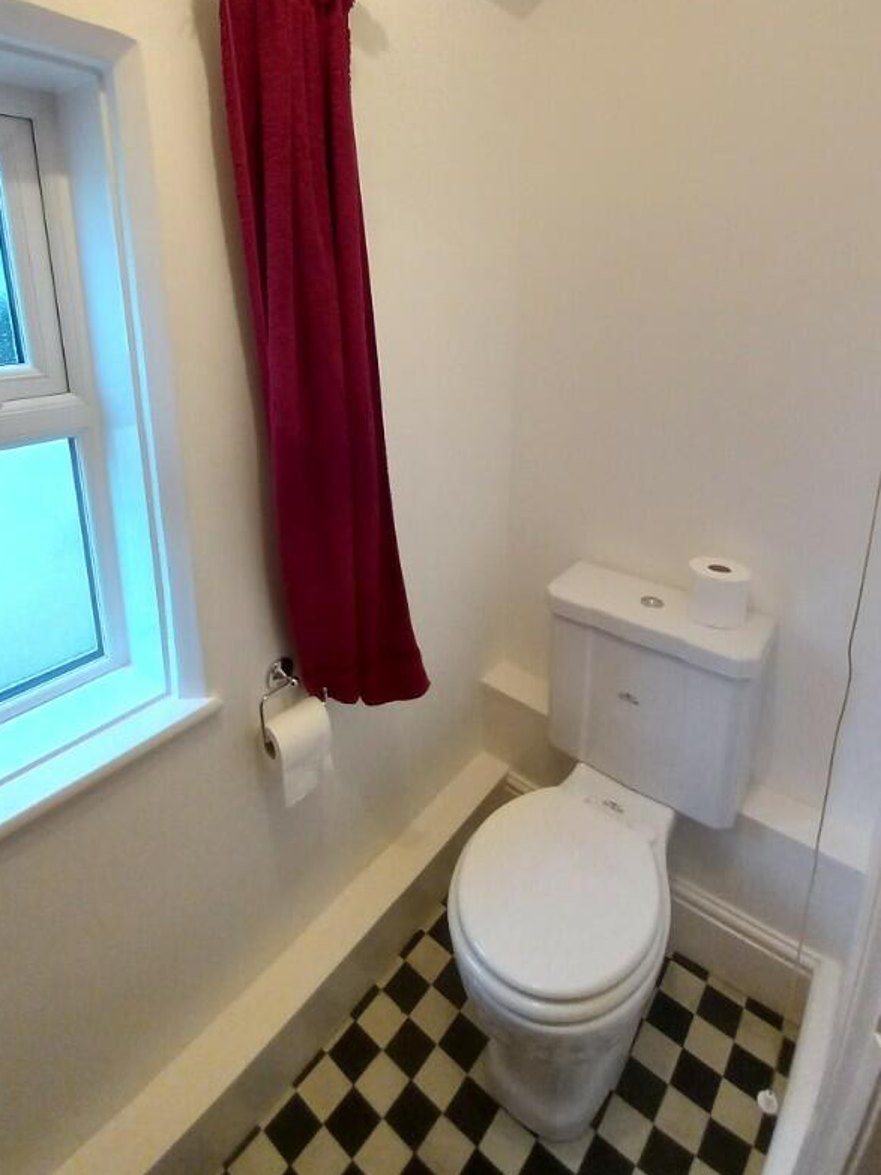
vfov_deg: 89.1
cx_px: 425
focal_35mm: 17
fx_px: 577
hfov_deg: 74.7
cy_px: 435
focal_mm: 1.13
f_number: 2.2
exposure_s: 1/50
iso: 125
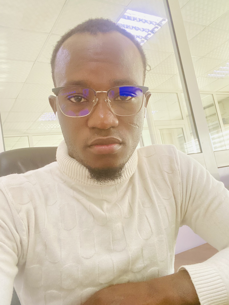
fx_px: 265
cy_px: 152
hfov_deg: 46.8
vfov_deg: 60.0
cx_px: 114
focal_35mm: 30
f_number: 2.2
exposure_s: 1/40
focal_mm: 2.71
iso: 400
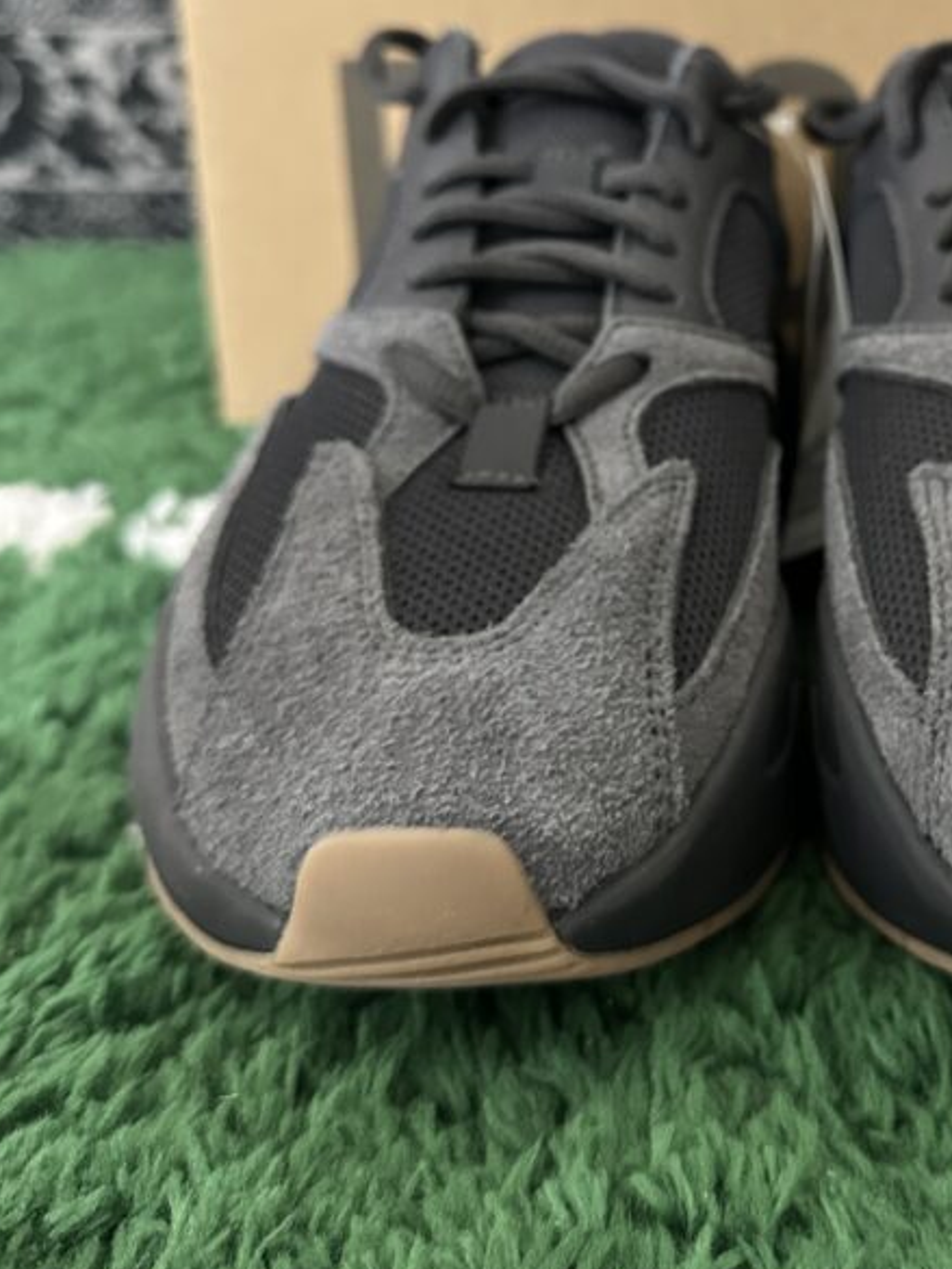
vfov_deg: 44.2
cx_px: 798
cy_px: 434
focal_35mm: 42
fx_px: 1540
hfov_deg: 33.1
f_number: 1.78
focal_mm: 6.86
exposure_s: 1/33
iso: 800
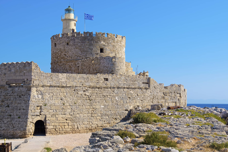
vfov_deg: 24.6
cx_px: 114
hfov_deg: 36.2
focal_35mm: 55
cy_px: 76
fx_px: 348
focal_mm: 36.6
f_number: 11
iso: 200
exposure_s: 1/250
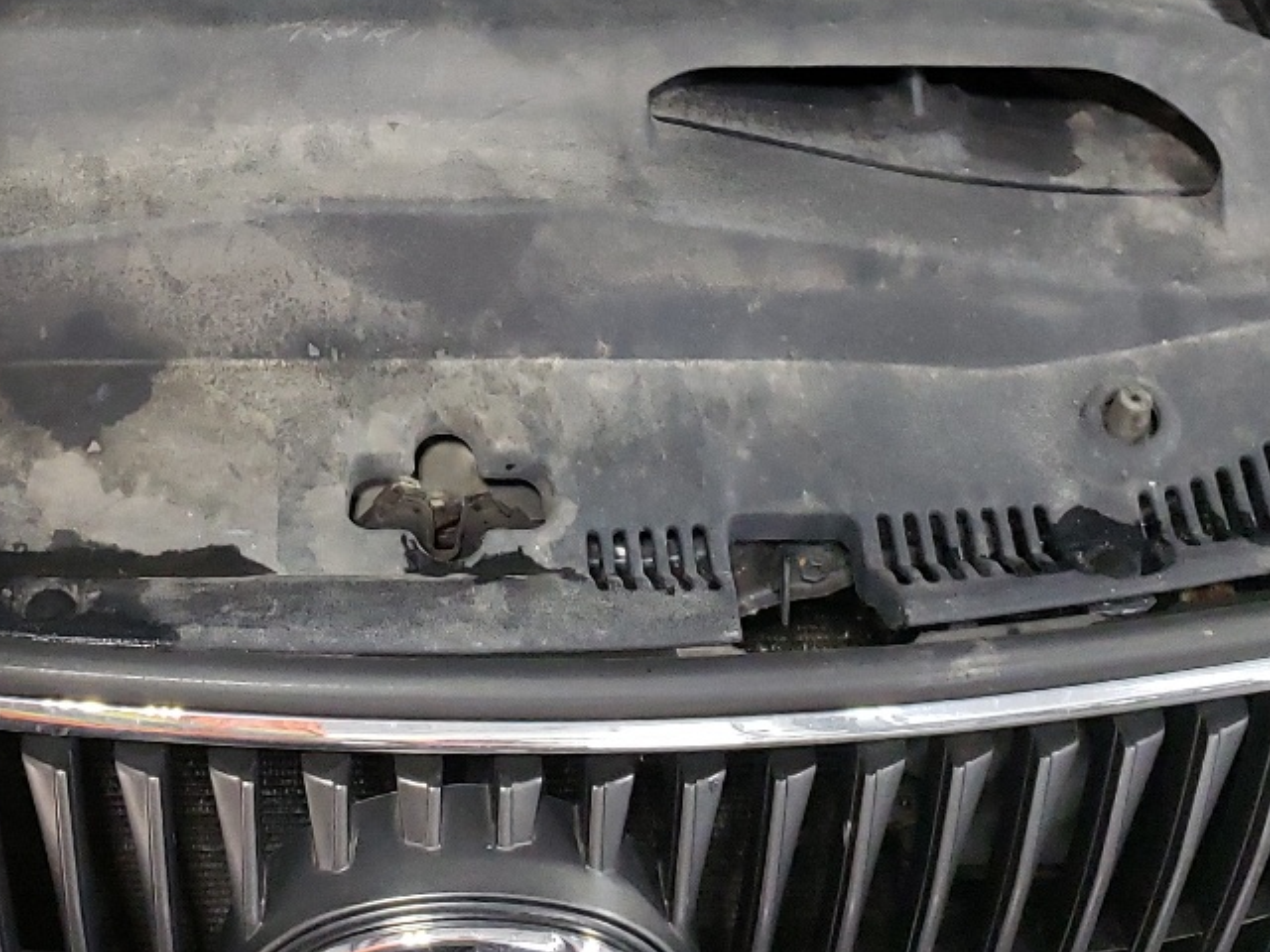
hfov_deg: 29.5
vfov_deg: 21.3
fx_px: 2385
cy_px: -137
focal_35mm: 65
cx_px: 381
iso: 292
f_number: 1.5
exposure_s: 1/40
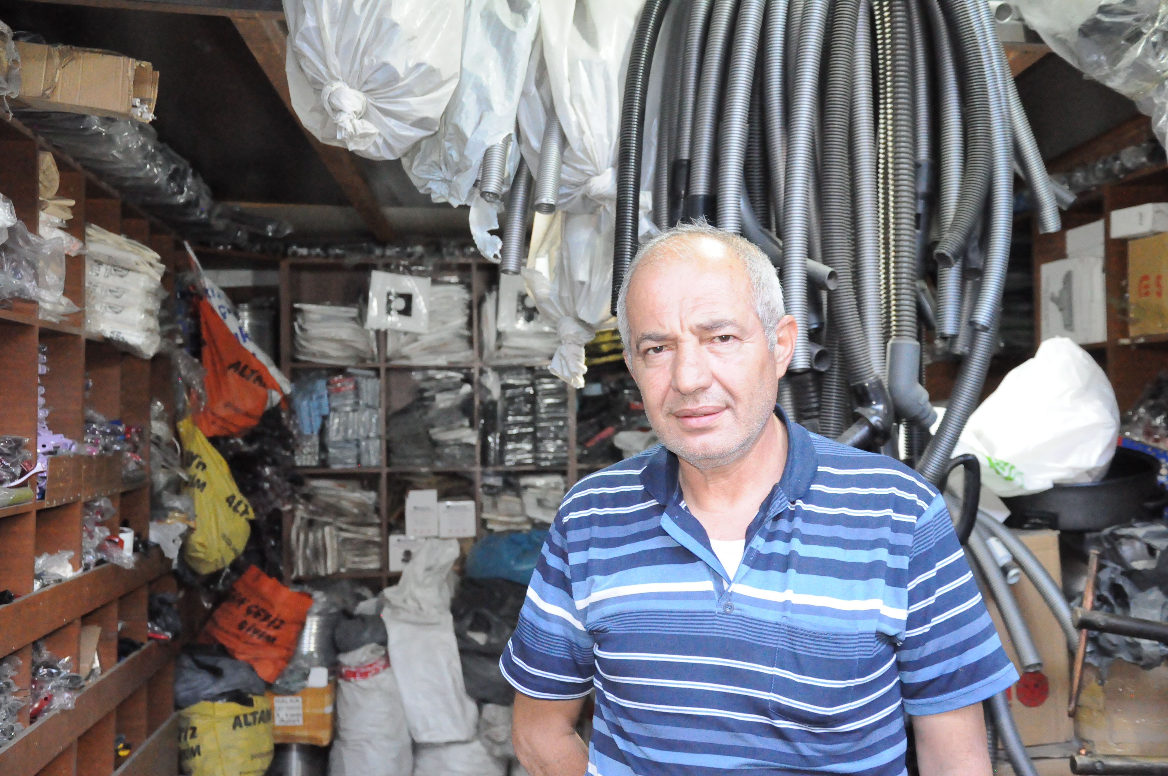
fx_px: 3889
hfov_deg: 17.1
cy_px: 388
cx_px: 584
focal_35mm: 120
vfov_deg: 11.4
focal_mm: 80
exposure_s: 1/200
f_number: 6.3
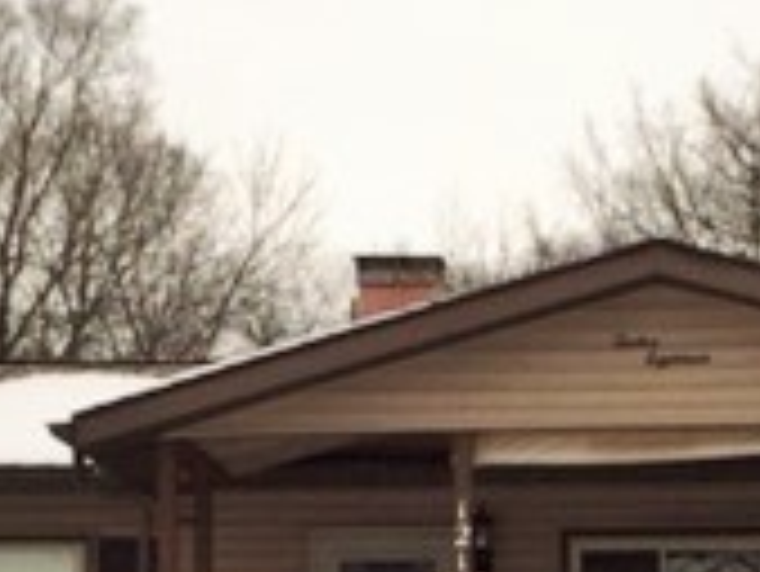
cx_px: 495
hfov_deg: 17.8
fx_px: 2417
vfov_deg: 13.1
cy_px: 712
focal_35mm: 110
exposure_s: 1/760
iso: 32
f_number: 2.2
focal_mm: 4.15
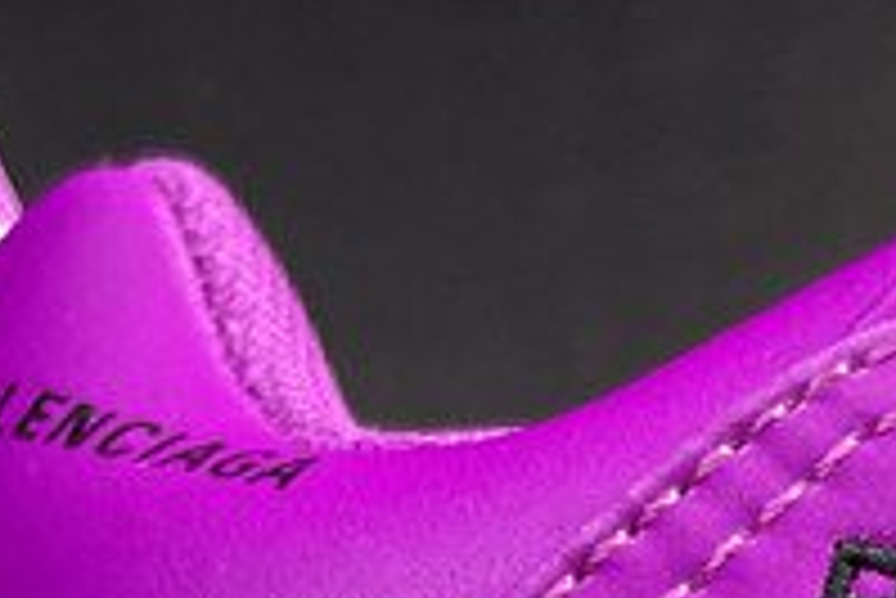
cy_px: 1416
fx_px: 3387
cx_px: 459
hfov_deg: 15.1
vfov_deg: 9.1
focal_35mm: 136
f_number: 1.6
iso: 100
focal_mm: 4.2
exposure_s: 1/121
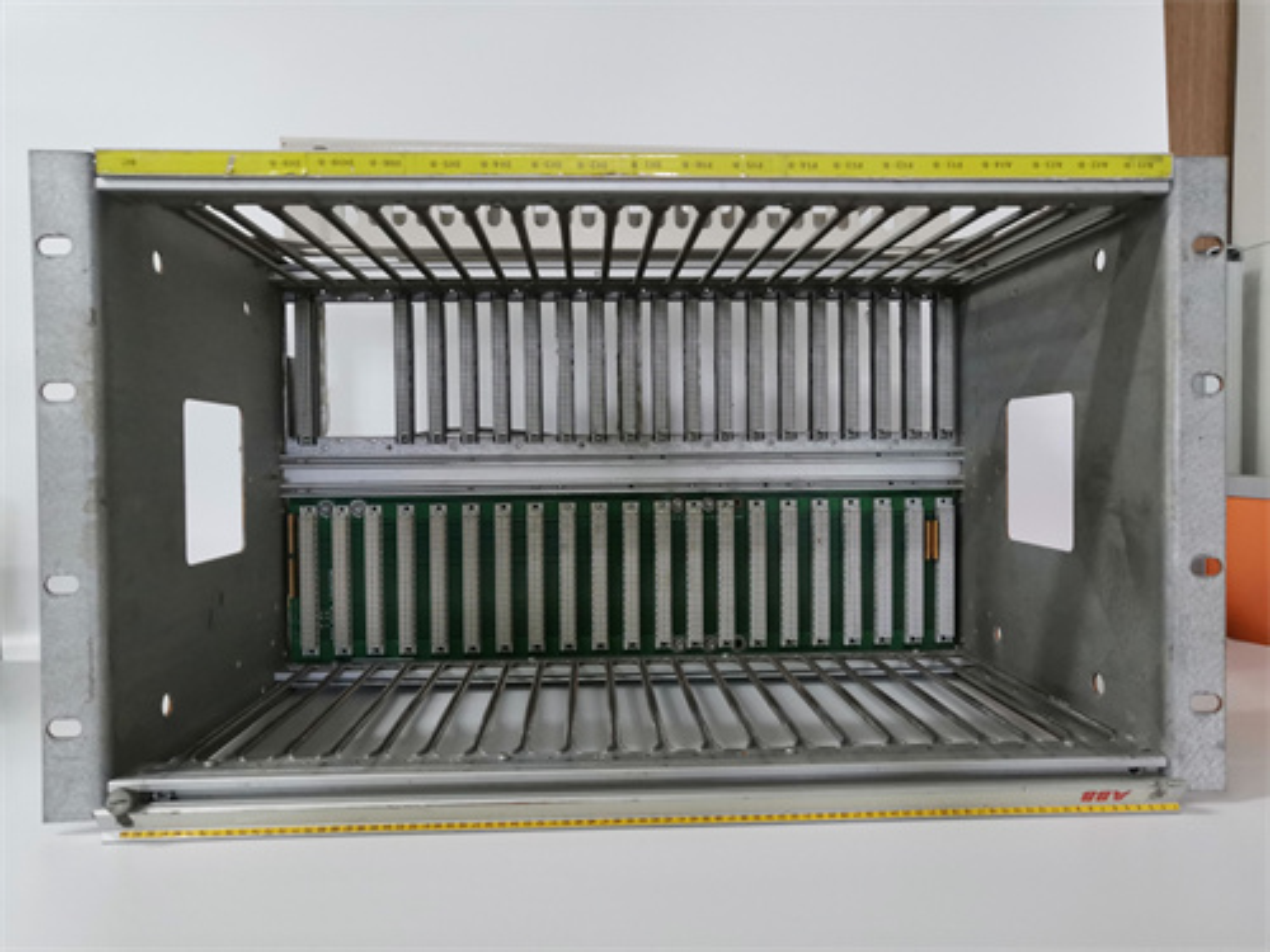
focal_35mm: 27
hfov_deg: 65.3
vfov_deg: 51.4
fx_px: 991
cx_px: 635
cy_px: 476
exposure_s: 1/33.3
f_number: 1.8
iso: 160
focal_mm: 3.95
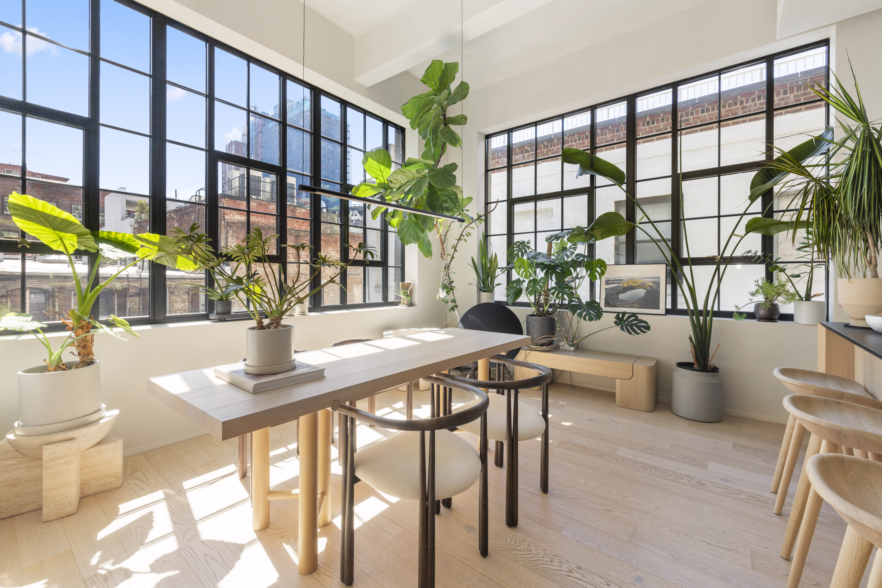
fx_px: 367
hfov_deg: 100.4
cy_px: 294
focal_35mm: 15
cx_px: 441
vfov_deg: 77.3
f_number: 13
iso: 100
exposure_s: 1/3
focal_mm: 15
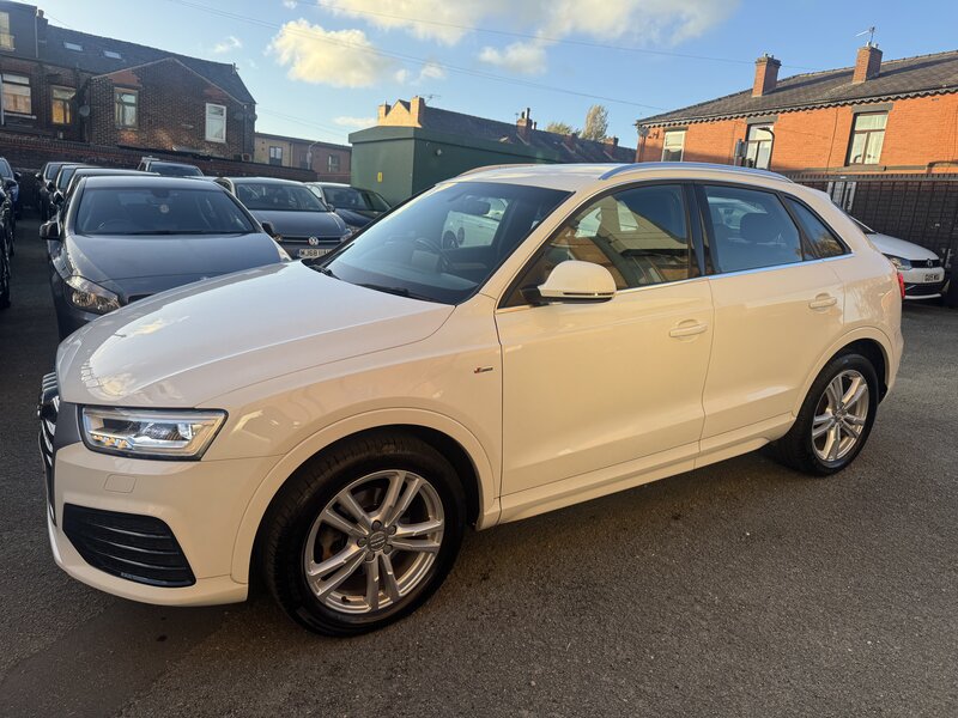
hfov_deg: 71.6
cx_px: 479
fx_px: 664
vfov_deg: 56.8
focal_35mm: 24
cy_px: 359
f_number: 1.78
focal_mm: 6.76
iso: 80
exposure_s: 1/952
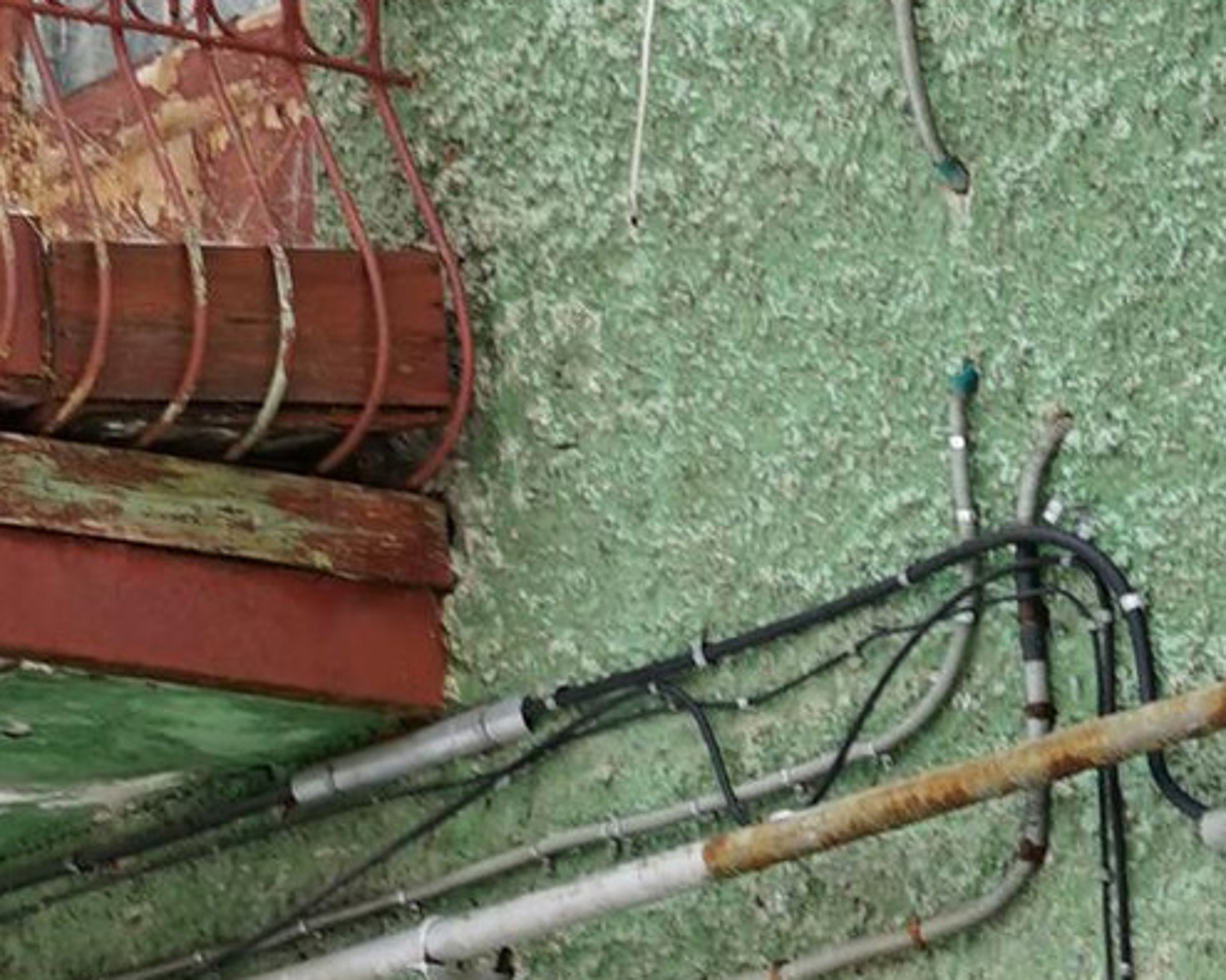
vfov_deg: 4.2
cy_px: 1121
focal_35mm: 365
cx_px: -1703
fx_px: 13241
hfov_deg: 5.1
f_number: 4
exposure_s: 1/60
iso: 200
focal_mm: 50
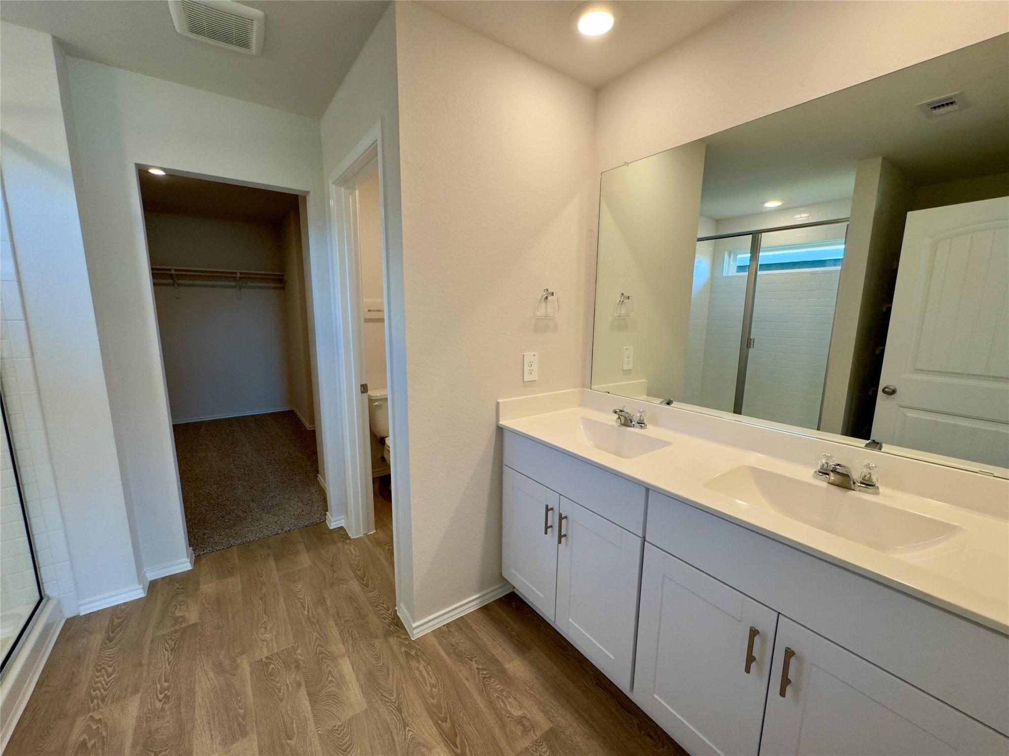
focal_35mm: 14
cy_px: 378
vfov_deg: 85.7
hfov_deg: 102.1
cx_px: 504
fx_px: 408
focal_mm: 2.22
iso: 125
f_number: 2.2
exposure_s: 1/120
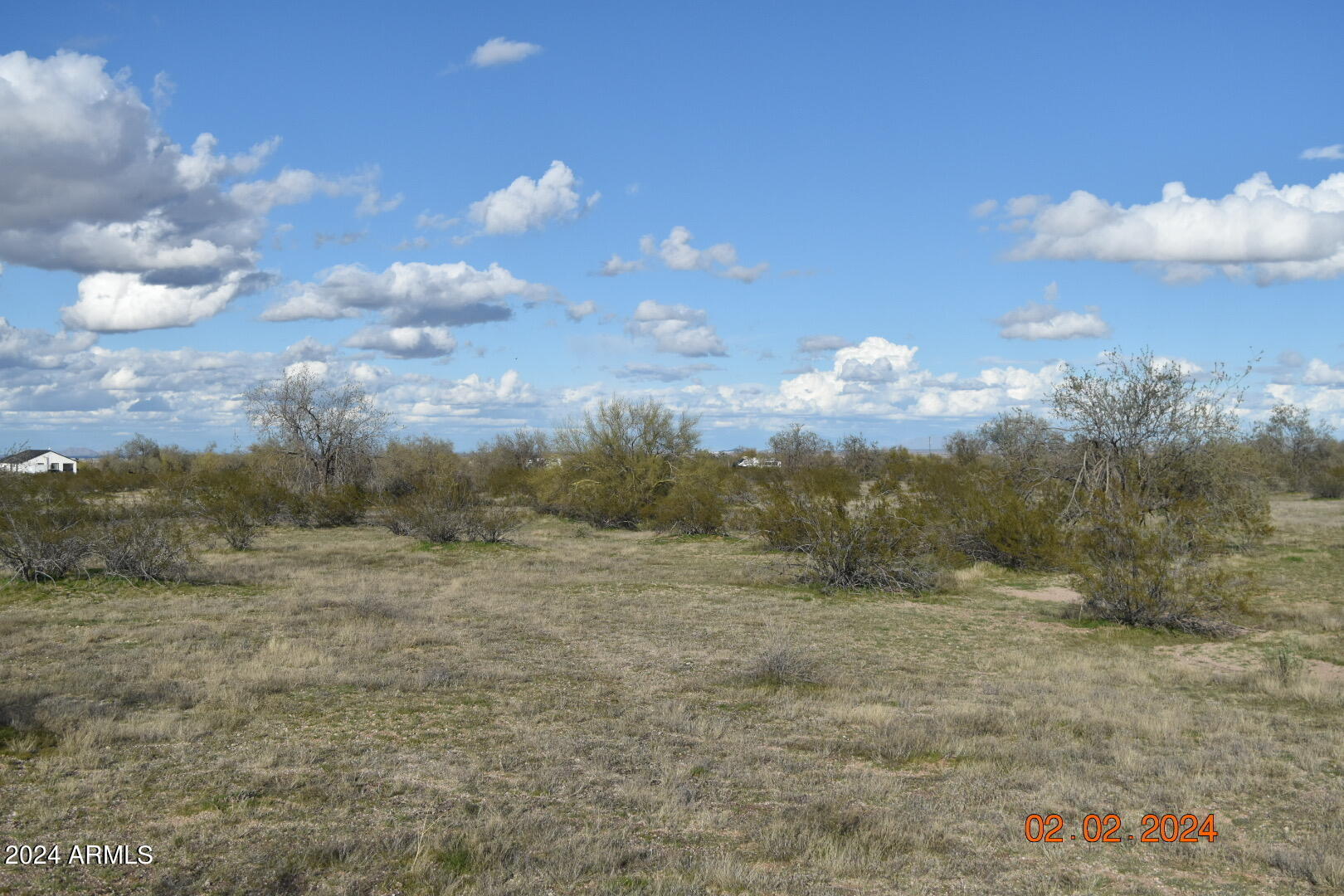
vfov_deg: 33.0
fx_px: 1512
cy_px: 448
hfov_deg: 47.9
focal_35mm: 40
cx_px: 672
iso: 500
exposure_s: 1/4000
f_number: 5.6
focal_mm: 27
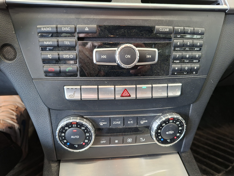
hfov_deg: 73.9
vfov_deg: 58.9
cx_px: 117
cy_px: 88
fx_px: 155
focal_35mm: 23
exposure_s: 1/33
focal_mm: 5.54
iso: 320
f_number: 1.8
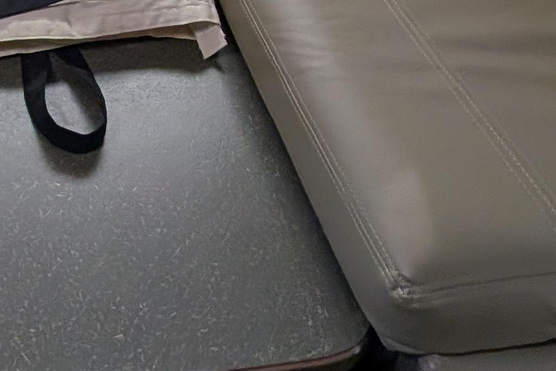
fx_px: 788
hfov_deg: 35.5
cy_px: -362
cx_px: 11
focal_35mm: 51
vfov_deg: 18.3
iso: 57
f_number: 1.7
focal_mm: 2.02
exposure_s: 1/82.2
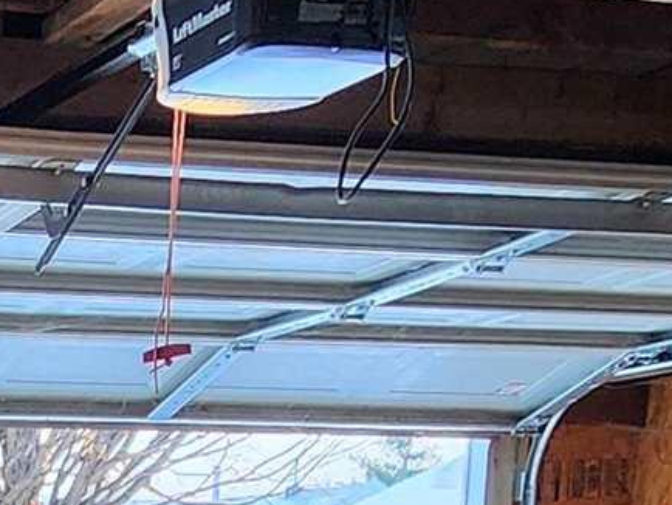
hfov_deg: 18.8
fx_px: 1787
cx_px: -338
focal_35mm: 92
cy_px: 973
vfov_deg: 13.9
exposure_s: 1/120
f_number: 2.2
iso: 80
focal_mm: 2.2
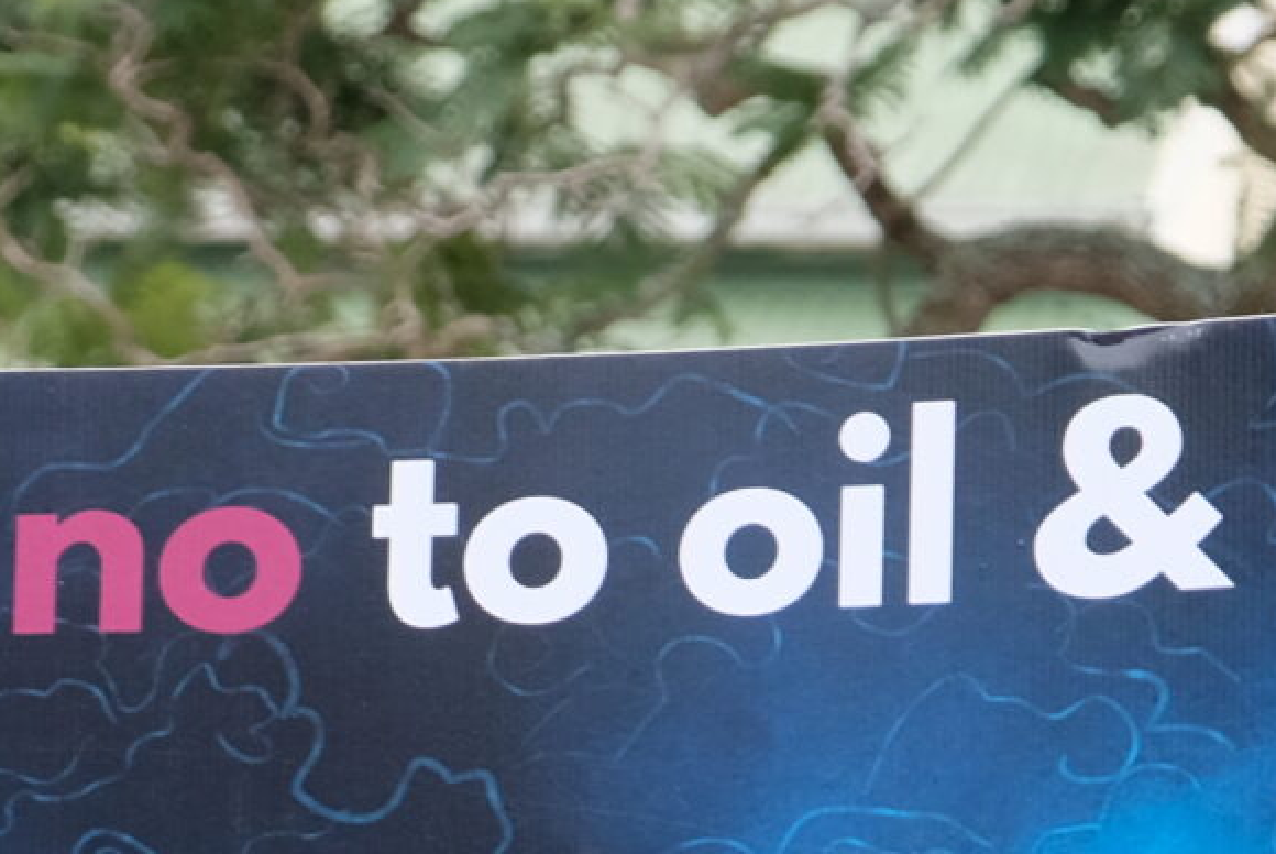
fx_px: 11424
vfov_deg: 4.2
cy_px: 1433
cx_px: 944
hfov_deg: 6.4
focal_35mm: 322
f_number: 5.6
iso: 400
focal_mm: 48.4
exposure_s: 1/210
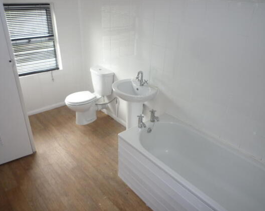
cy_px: 109
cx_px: 134
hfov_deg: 64.1
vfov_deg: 53.1
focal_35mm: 27
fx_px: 212
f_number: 2.8
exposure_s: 1/30
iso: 100
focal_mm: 4.4
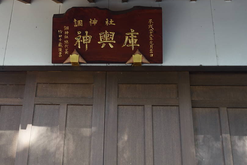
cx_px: 95
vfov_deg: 25.7
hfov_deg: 38.0
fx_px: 357
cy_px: 48
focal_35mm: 52
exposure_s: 1/40
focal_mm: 12.99
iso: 160
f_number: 2.8
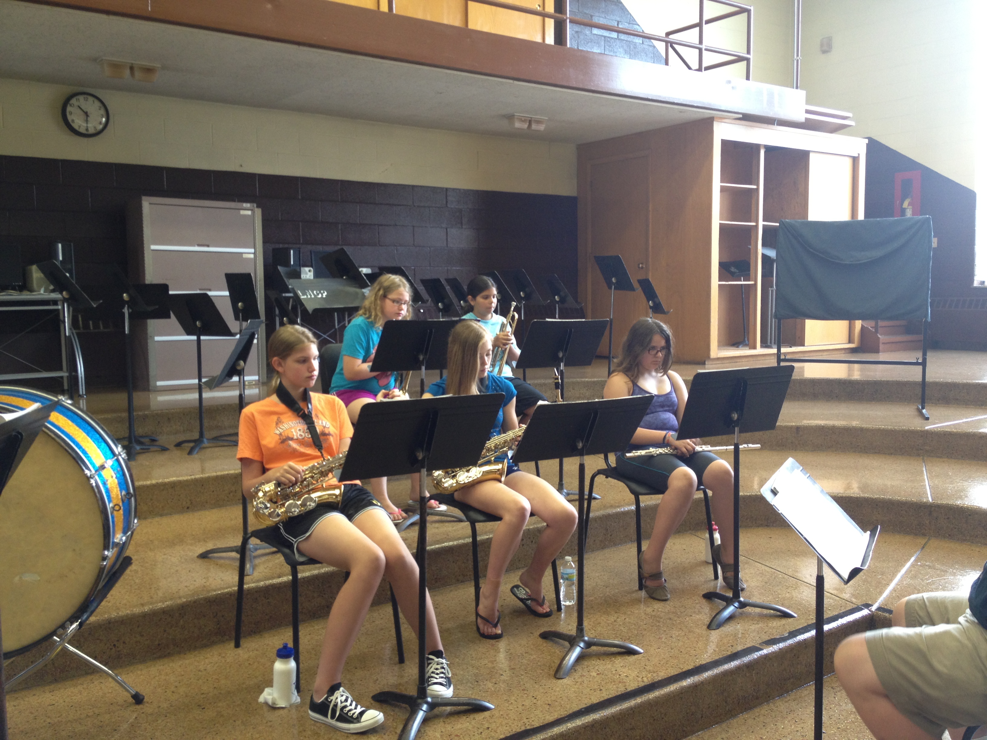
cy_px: 370
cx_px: 494
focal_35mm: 35
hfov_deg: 52.6
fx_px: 998
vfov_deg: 40.7
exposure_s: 1/20
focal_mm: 4.28
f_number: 2.4
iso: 80
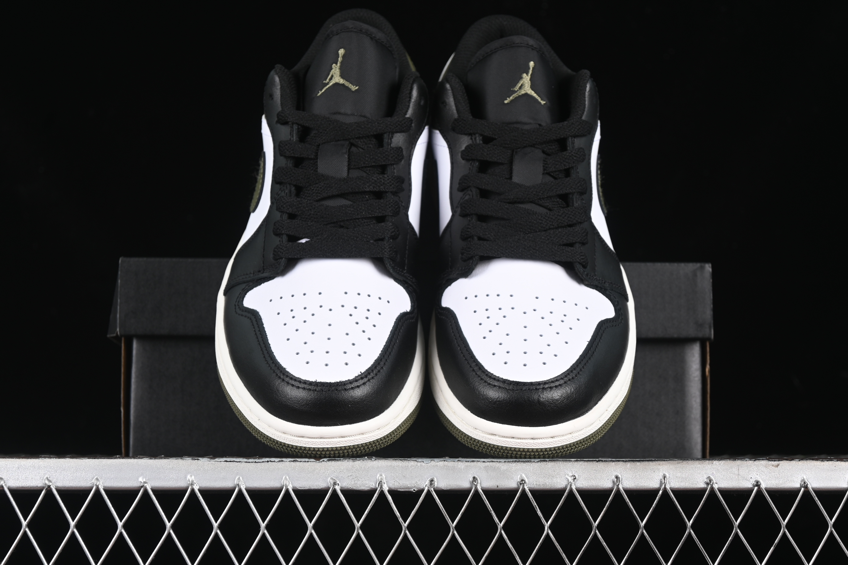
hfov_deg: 27.0
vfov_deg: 18.2
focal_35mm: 75
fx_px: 1767
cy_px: 282
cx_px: 424
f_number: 6.3
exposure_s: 1/60
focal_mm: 50
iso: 160
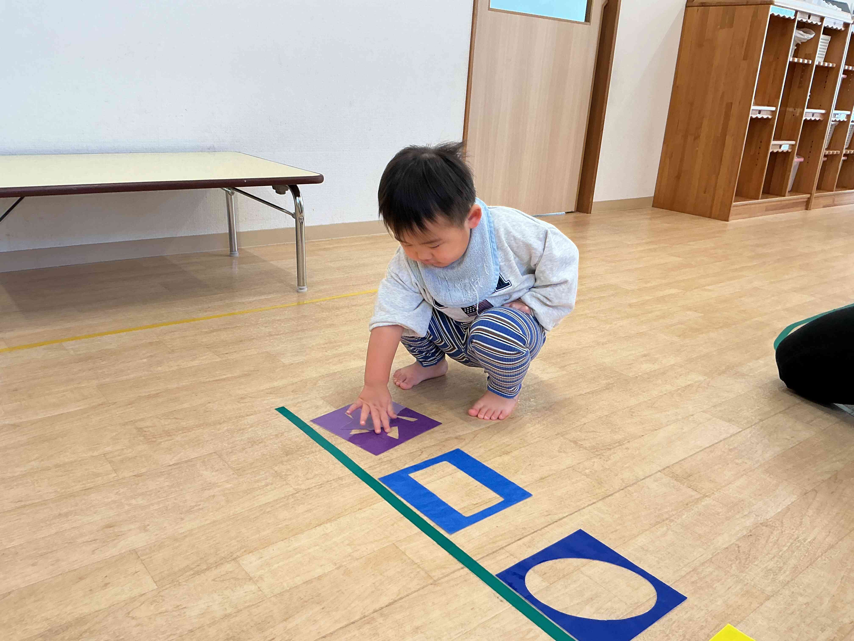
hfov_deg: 61.7
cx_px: 427
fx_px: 715
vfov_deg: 48.2
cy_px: 320
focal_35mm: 29
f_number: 1.8
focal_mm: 3
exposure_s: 1/120
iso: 32
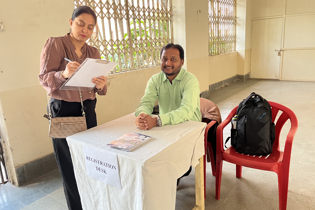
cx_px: 157
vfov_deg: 46.4
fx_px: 245
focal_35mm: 28
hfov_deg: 65.5
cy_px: 103
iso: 320
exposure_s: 1/50
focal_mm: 5.1
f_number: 1.6
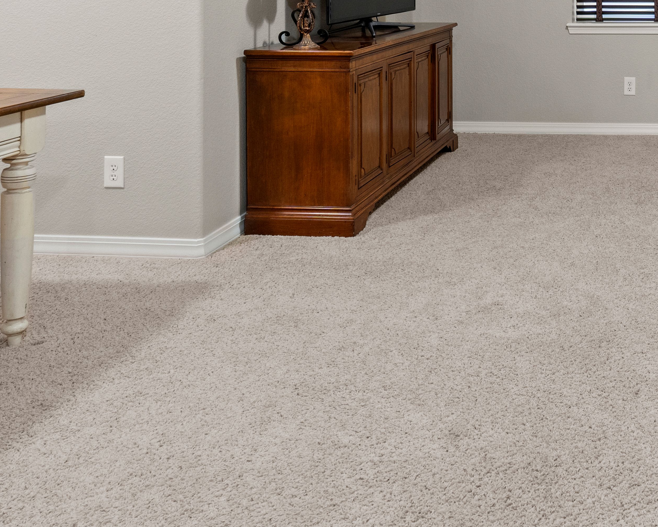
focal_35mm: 42
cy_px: -11
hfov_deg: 39.8
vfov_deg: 32.5
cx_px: 621
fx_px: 818
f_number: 8
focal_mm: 16
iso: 640
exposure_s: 1/1.67
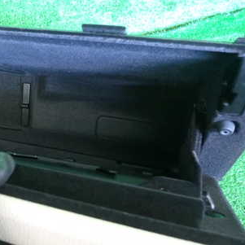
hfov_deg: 35.9
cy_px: 129
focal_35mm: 44
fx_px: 352
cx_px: 21
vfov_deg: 38.3
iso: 800
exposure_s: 1/30
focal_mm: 4.5
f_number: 2
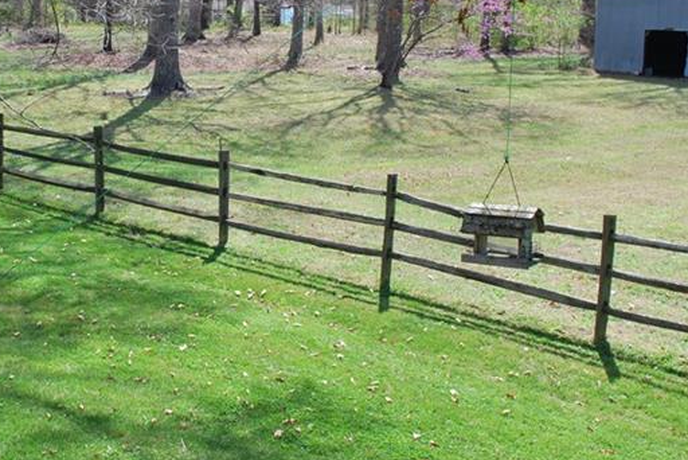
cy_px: 126
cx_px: 215
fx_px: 1147
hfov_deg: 33.0
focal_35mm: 60
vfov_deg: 22.5
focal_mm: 20
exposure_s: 1/160
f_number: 6.3
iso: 100
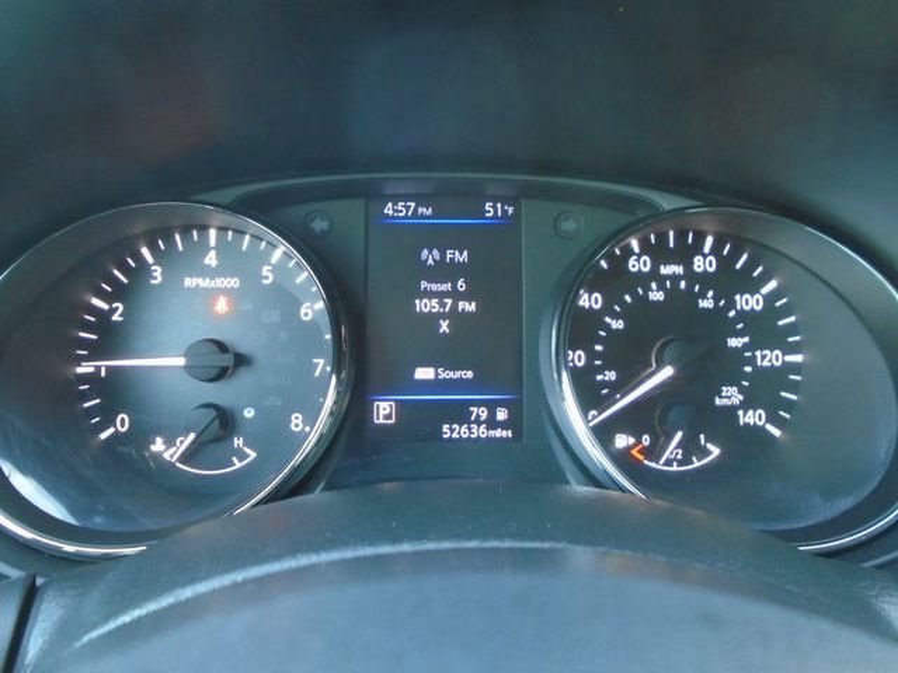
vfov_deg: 53.1
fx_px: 674
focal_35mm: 26
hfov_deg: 67.3
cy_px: 336
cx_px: 449
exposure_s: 1/15
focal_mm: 4.6
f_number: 3.2
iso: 400
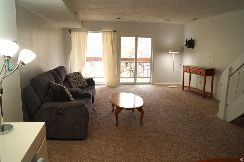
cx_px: 122
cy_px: 81
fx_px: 183
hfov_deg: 67.4
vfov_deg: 47.8
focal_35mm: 27
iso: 400
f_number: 5.6
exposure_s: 1/60
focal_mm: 18
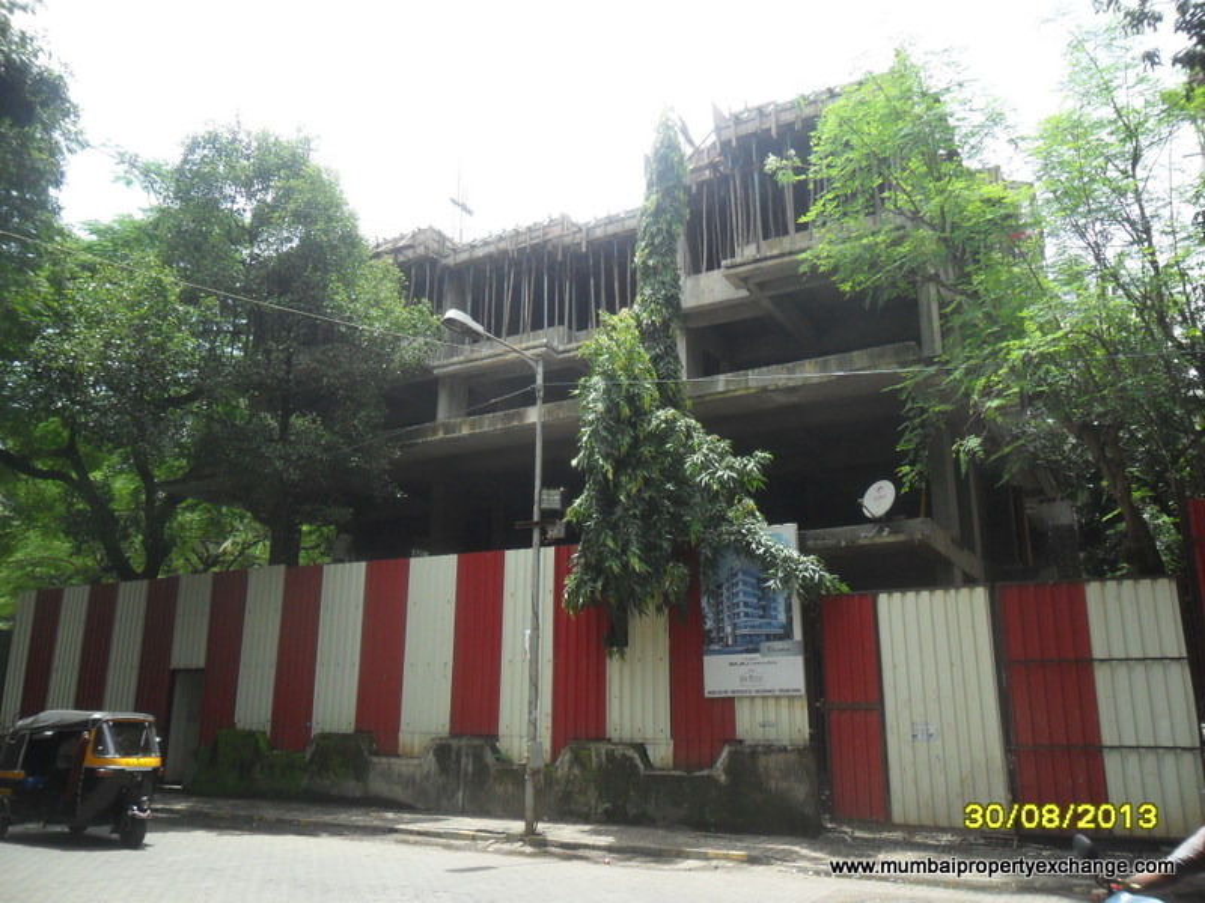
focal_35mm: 27
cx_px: 602
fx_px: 940
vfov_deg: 51.4
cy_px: 452
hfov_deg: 65.3
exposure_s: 1/350
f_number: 3.5
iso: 100
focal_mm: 4.9
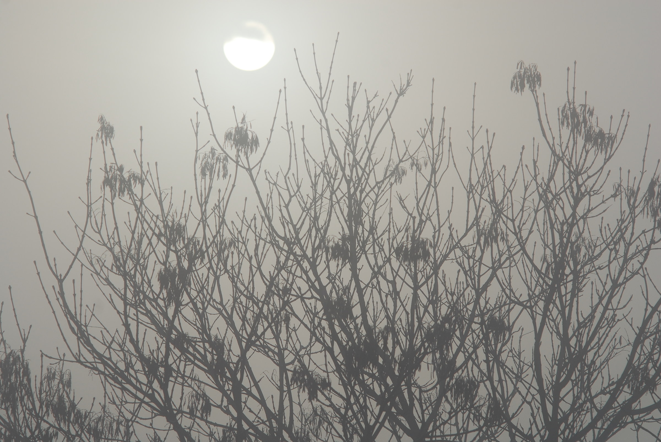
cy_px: 221
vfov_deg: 5.1
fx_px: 4963
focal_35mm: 270
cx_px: 330
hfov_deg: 7.6
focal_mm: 180
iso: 100
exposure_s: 1/320
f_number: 8
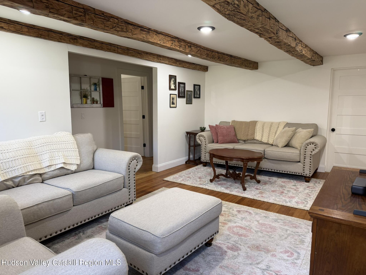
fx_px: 254
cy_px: 138
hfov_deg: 71.6
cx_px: 183
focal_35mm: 24
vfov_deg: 56.8
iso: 125
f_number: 1.78
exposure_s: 1/60
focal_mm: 6.76
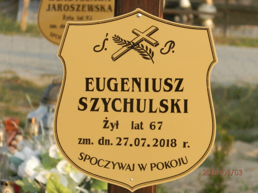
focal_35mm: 281
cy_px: 96
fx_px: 2094
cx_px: 129
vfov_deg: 5.3
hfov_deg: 7.0
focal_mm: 50.2
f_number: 5.6
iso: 200
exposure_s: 1/160
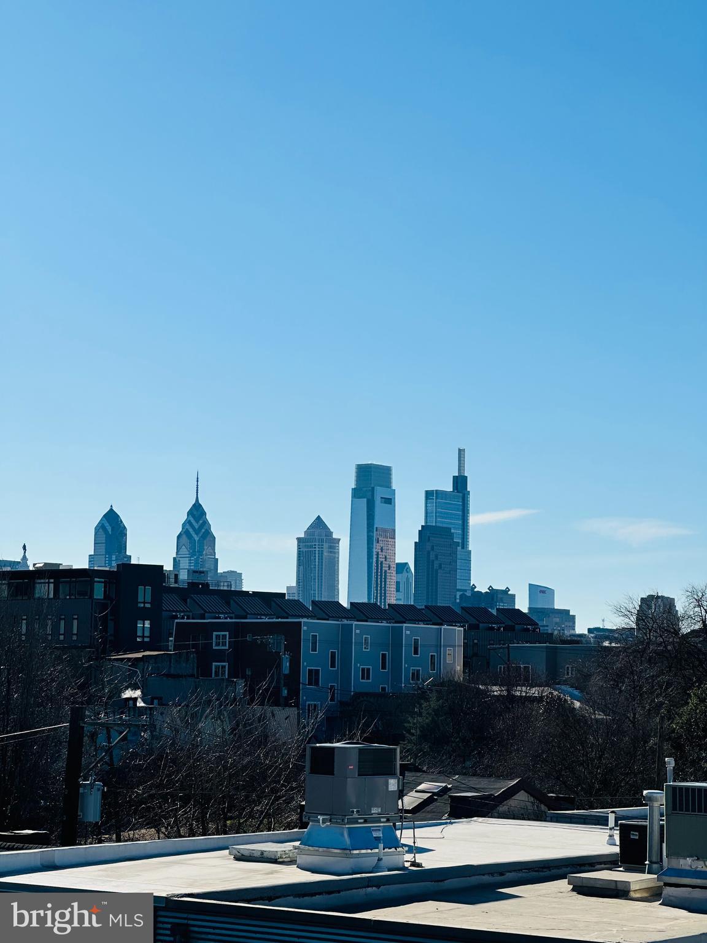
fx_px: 2097
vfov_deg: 25.3
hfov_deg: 19.1
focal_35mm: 77
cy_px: 472
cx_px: 354
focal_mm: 9
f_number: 2.8
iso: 32
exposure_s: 1/2222
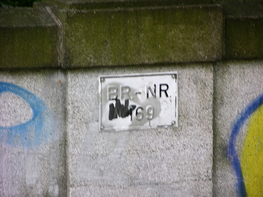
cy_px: 98
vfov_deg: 5.3
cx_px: 132
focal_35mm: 280
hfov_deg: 7.1
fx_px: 2127
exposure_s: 1/18
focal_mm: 71.2
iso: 50
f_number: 4.2
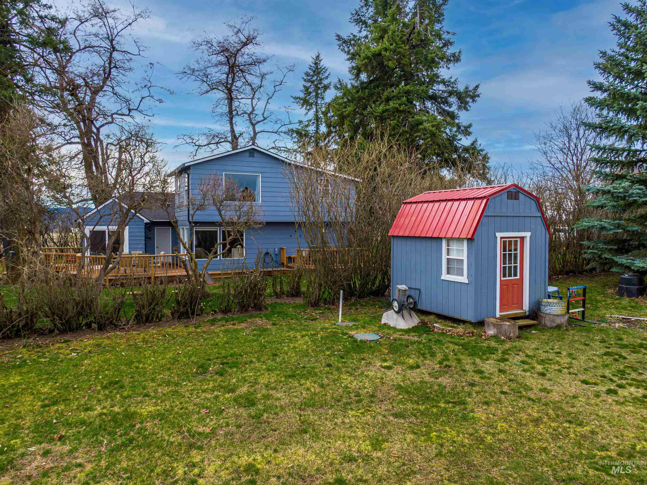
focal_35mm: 25
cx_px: 324
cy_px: 242
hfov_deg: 69.4
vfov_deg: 54.9
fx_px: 467
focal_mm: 4.48
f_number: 2.8
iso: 100
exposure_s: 1/640
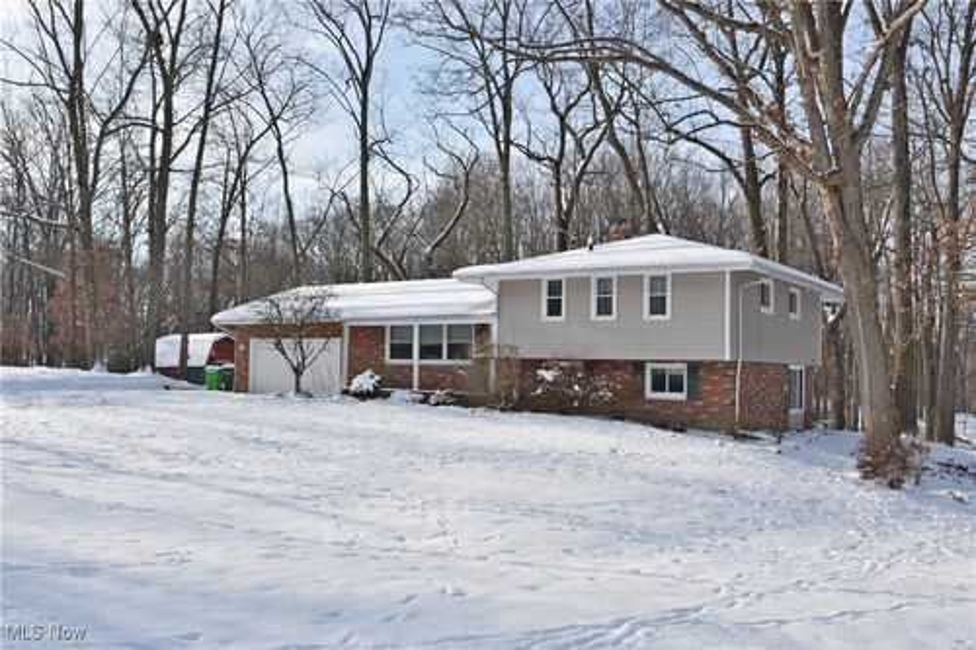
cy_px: 325
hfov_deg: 59.5
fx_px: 854
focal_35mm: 32
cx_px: 488
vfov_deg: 41.7
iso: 200
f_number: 14
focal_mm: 21
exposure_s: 1/250
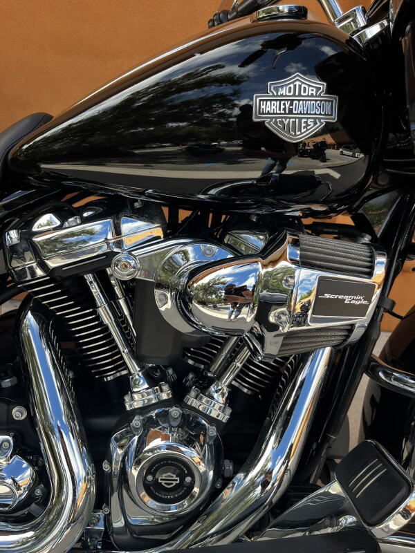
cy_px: 276
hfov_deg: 53.1
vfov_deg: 67.3
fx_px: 416
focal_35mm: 26
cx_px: 208
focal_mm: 5.1
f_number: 1.6
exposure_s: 1/657
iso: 50
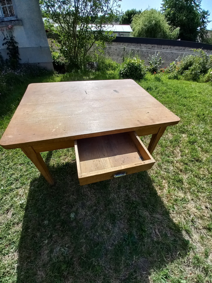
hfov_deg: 89.9
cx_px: 106
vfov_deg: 106.2
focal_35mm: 13
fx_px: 106
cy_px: 142
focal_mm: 1.42
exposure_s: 1/869
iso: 40
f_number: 2.2
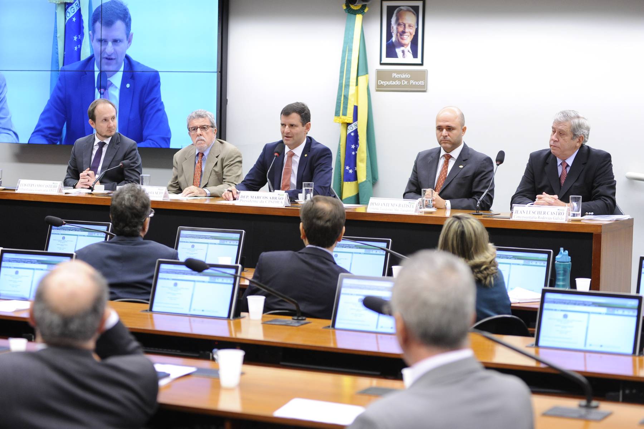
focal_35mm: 86
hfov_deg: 23.7
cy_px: 214
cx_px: 322
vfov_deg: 15.9
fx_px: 1538
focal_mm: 86
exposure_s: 1/250
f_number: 4
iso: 2500
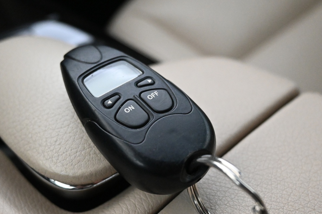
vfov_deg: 29.4
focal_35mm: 46
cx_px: 139
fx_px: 409
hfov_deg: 42.9
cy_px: 111
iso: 5000
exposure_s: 1/30
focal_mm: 21
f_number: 4
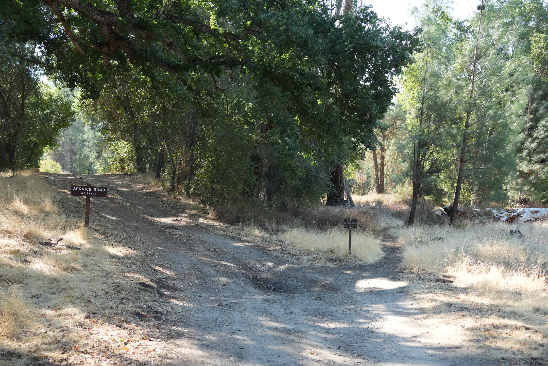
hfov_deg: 39.6
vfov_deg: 27.0
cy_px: 183
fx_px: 761
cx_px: 274
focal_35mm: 50
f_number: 4.5
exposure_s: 1/1600
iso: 3200
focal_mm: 50
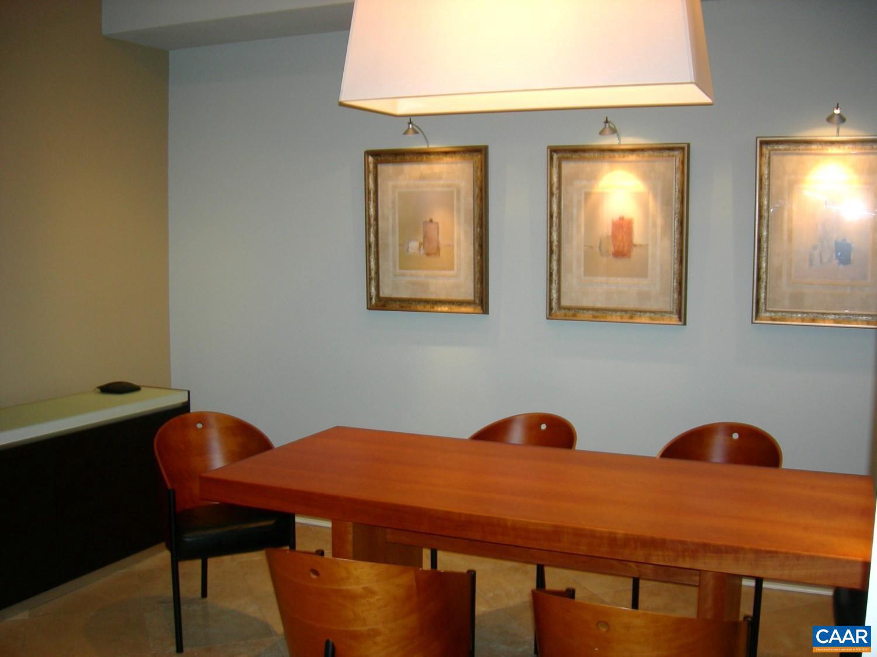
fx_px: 912
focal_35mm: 36
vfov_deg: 39.7
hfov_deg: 51.4
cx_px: 438
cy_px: 328
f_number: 2.7
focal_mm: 7.5
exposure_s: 1/60.1
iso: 64
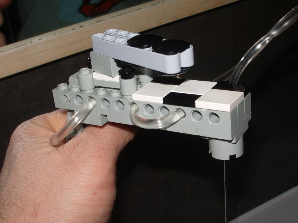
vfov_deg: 23.7
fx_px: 534
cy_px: 112
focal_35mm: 62
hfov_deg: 31.2
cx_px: 149
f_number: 5.6
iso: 50
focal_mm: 10.2
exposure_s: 1/50
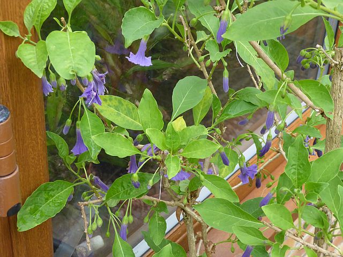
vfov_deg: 22.6
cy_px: 128
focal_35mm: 65
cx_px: 172
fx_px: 644
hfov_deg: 29.8
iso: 320
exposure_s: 1/60
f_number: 4.4
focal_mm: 11.7
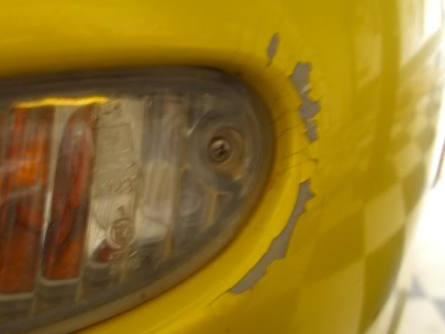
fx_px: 643
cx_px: 180
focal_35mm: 50
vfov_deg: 29.1
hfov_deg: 38.0
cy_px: 192
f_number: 2.8
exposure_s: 1/13
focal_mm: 7.9
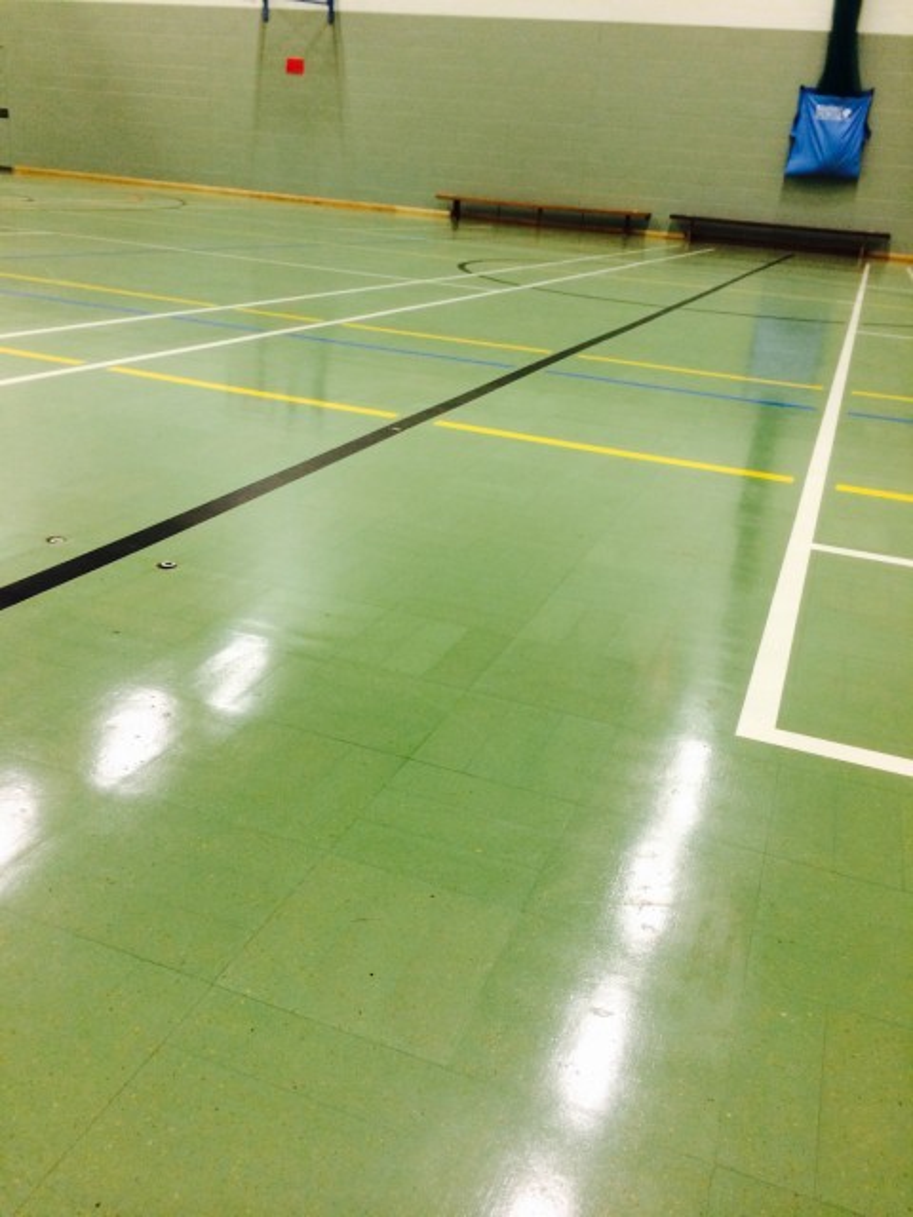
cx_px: 456
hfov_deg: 46.8
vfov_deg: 60.0
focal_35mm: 30
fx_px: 1055
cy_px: 608
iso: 64
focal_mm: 4.12
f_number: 2.2
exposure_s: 1/30
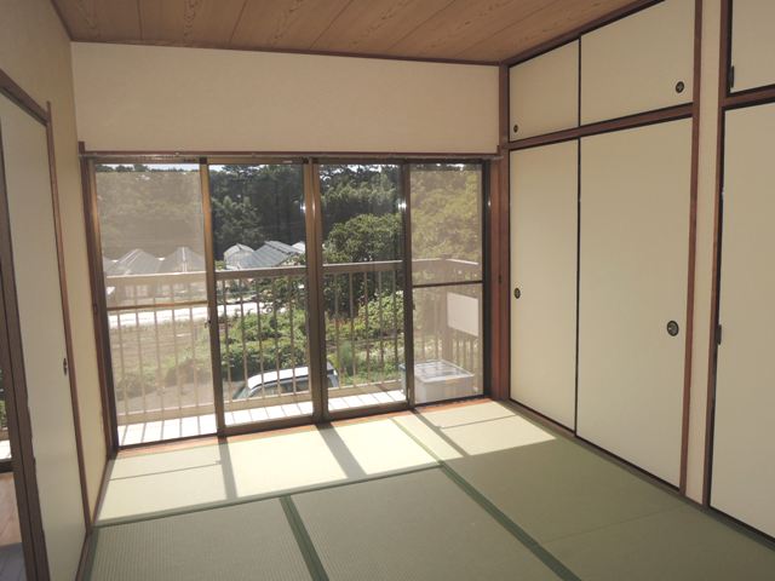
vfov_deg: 49.7
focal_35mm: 28
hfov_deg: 63.4
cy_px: 290
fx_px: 627
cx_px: 388
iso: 100
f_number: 2.8
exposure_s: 1/1600
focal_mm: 5
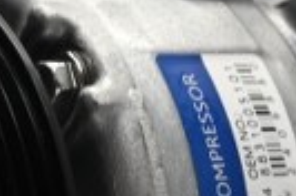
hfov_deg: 9.1
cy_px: 237
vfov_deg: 6.0
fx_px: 1854
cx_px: 182
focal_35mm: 226
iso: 1100
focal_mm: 25
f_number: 4.2
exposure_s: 1/125
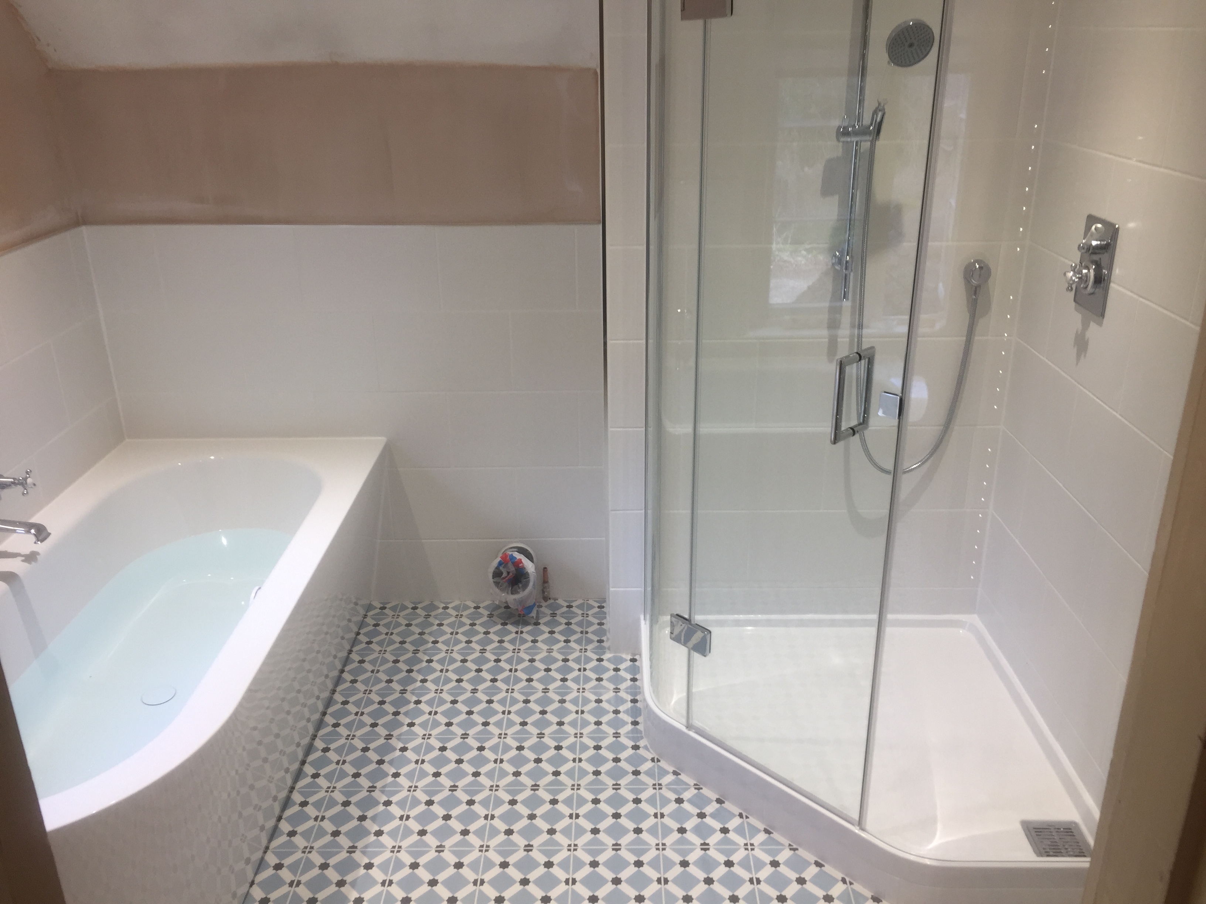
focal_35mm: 29
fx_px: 1010
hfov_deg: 61.7
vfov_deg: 48.2
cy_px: 452
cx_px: 603
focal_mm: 4.15
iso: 32
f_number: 2.2
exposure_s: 1/50
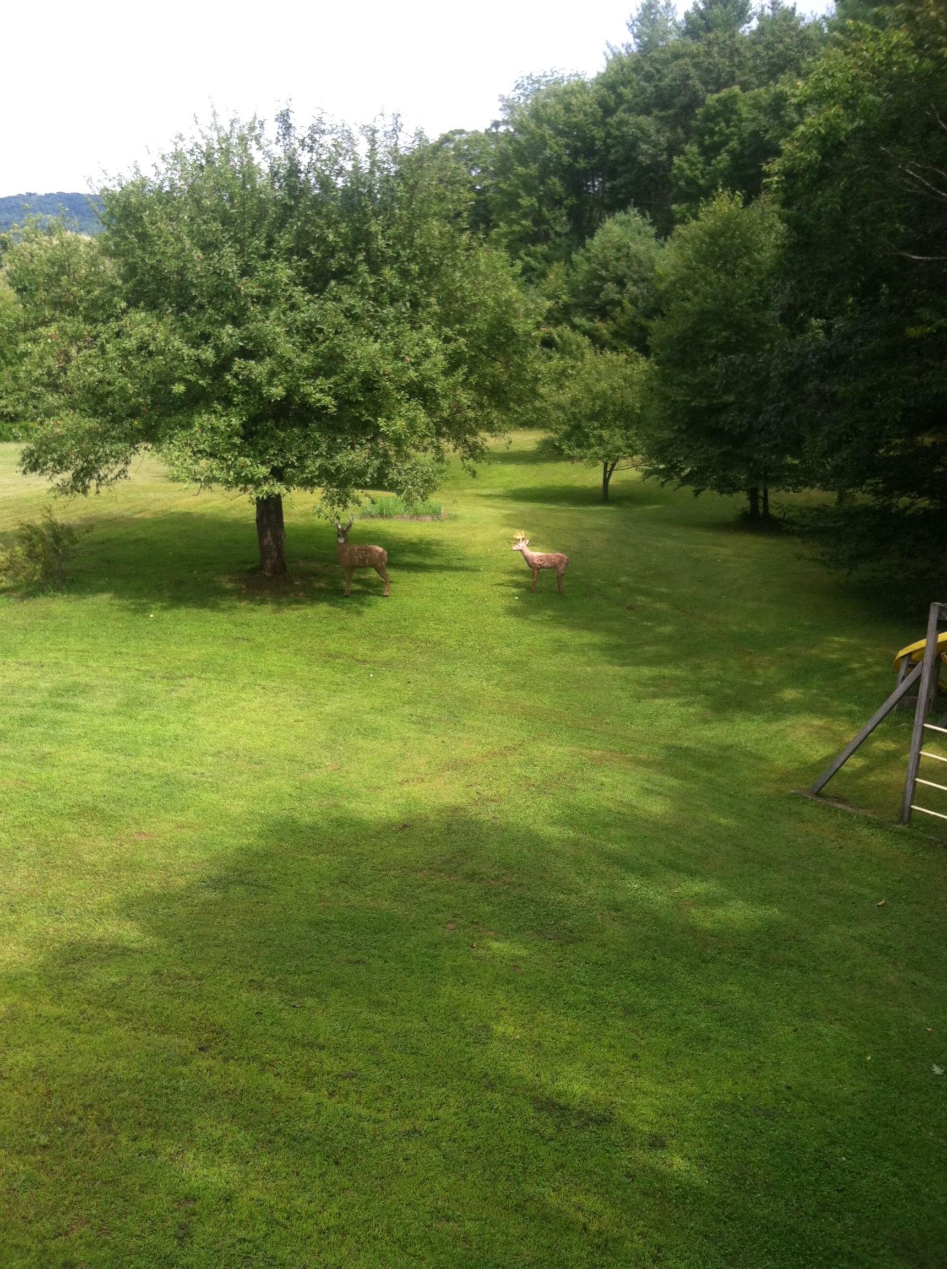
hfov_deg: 40.6
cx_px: 474
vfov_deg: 52.7
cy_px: 634
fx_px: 1280
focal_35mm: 35
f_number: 2.8
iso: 80
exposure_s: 1/455
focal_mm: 3.85
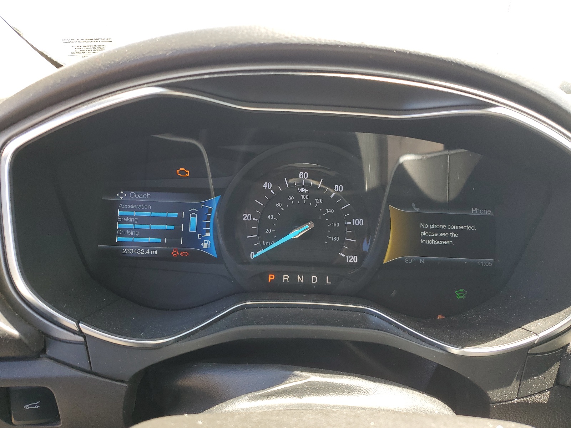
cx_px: 286
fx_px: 429
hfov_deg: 67.3
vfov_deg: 53.1
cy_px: 214
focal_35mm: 26
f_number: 1.5
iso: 50
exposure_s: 1/196
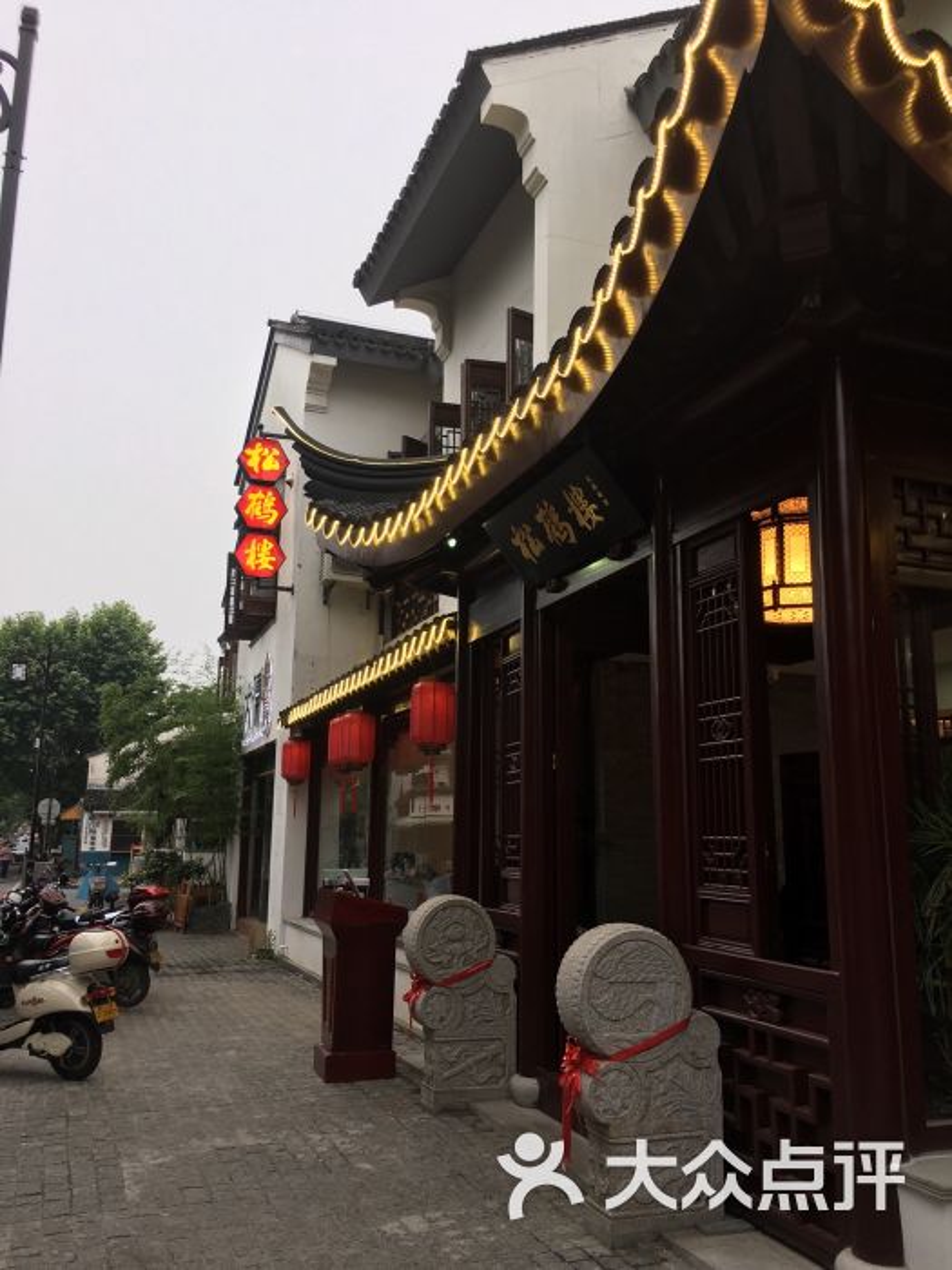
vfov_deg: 61.7
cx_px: 476
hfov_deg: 48.2
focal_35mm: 29
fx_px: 1063
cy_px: 635
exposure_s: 1/50
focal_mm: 4.15
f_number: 2.2
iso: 25
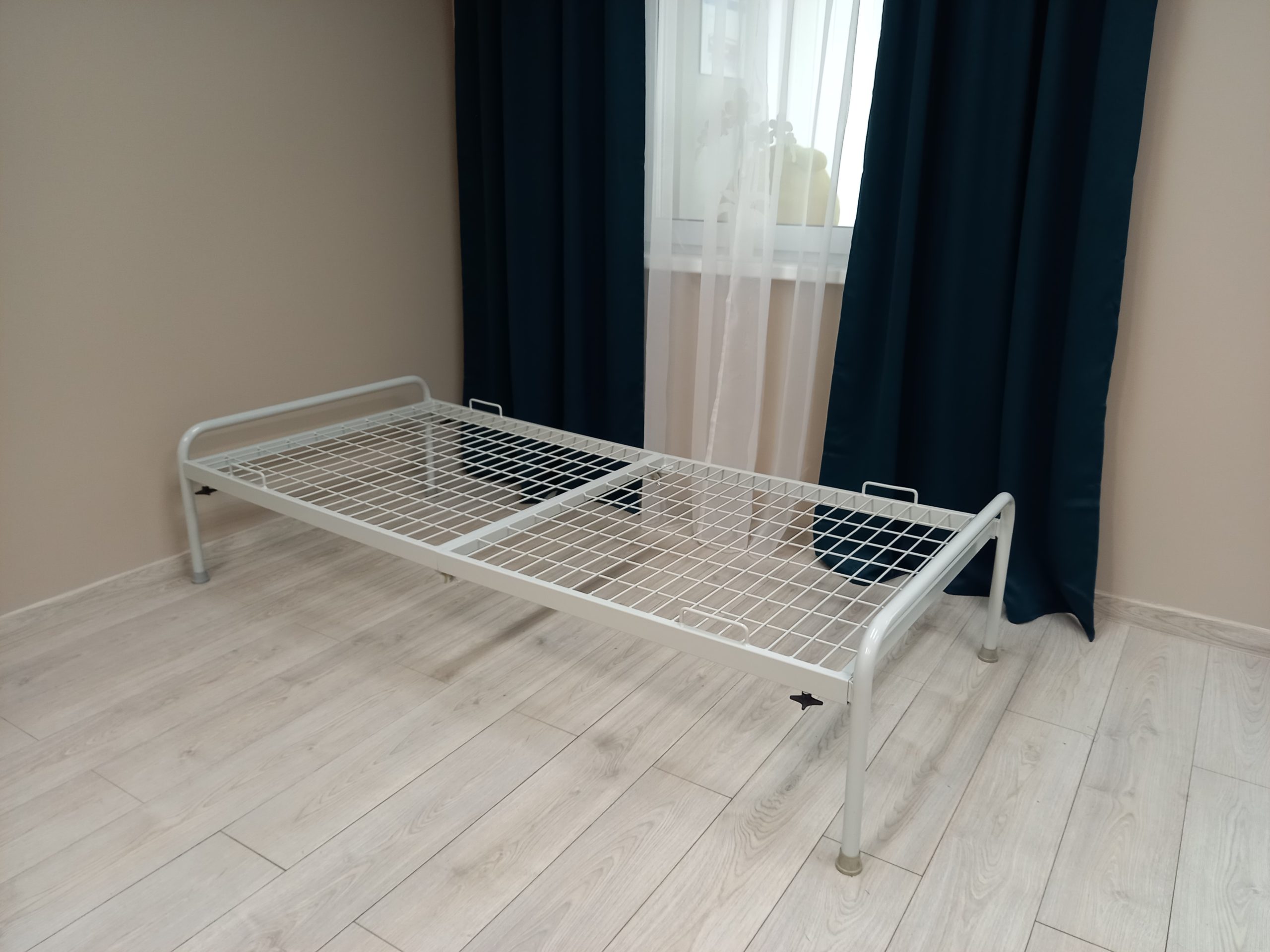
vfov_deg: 54.9
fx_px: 917
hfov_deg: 69.4
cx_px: 635
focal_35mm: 25
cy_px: 476
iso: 320
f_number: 1.8
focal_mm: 4.65
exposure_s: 1/33.3
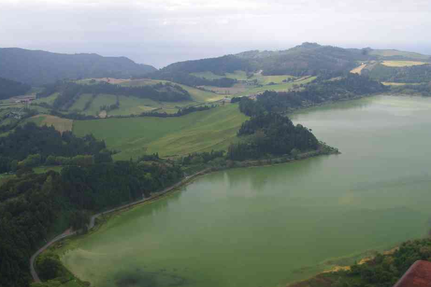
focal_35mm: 39
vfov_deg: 34.2
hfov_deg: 49.5
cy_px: 143
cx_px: 228
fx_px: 467
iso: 200
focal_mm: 24
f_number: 11
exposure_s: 1/50
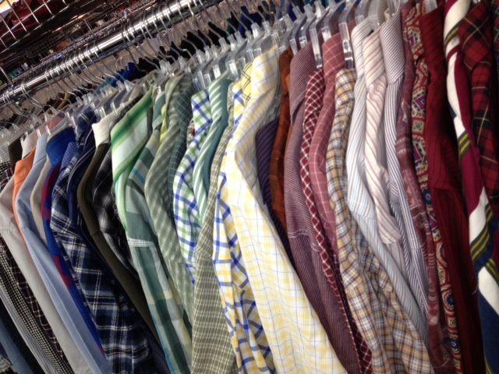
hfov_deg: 52.6
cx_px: 250
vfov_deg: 40.7
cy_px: 187
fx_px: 505
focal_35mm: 35
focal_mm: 4.28
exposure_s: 1/32
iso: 50
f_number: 2.4
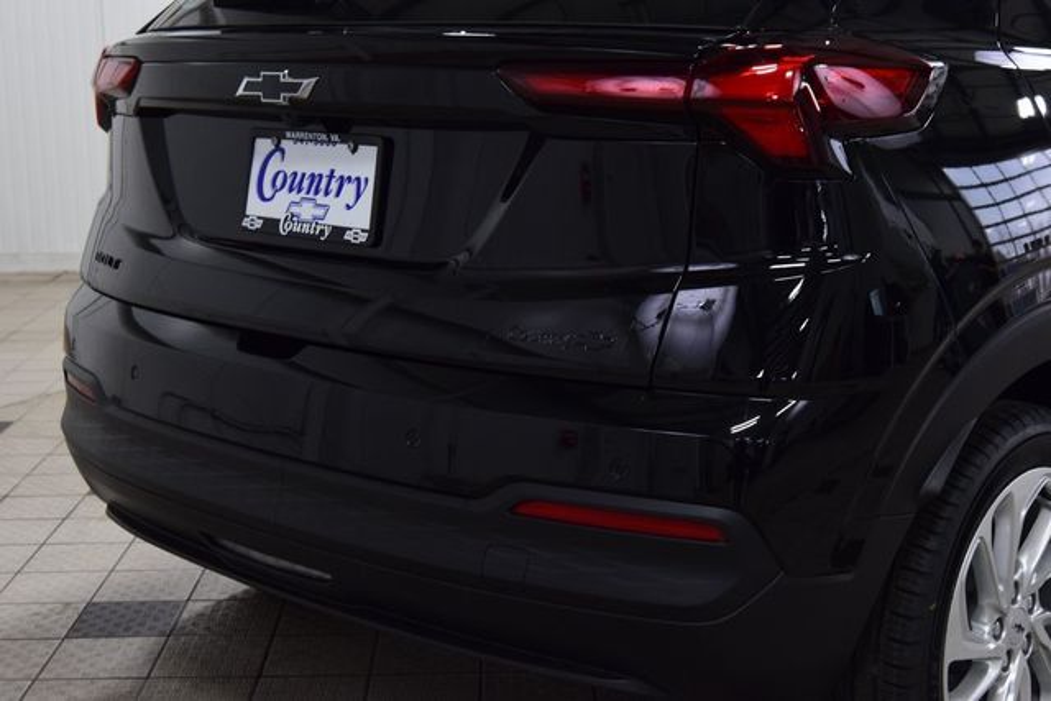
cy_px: 350
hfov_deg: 35.0
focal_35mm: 57
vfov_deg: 23.8
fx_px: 1664
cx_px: 526
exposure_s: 1/60
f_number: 6.3
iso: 1600
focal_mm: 38
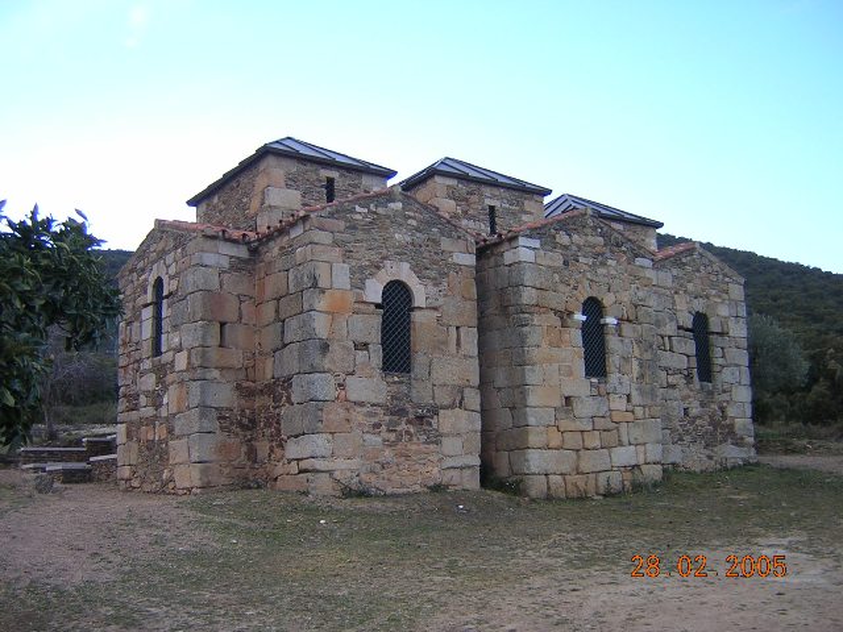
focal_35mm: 36
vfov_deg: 39.7
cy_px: 316
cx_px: 422
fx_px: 877
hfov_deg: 51.4
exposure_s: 1/140
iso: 100
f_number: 2.6
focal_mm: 4.7
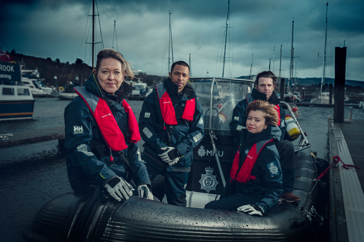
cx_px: 182
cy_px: 121
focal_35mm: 40
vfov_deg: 33.4
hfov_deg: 48.5
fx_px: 404
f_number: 5.6
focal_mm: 40
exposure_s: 1/250
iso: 50
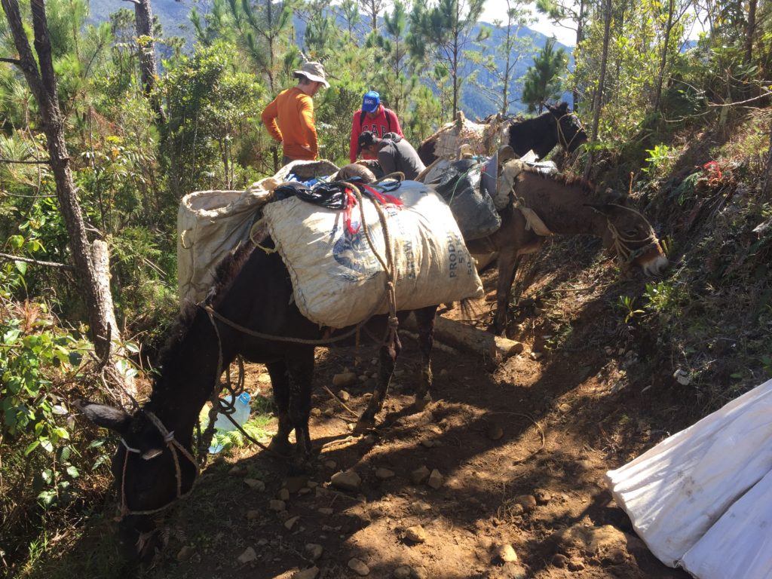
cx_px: 386
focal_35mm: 29
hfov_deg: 61.7
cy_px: 290
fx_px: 647
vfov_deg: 48.2
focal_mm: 4.15
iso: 32
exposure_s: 1/403
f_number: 2.2
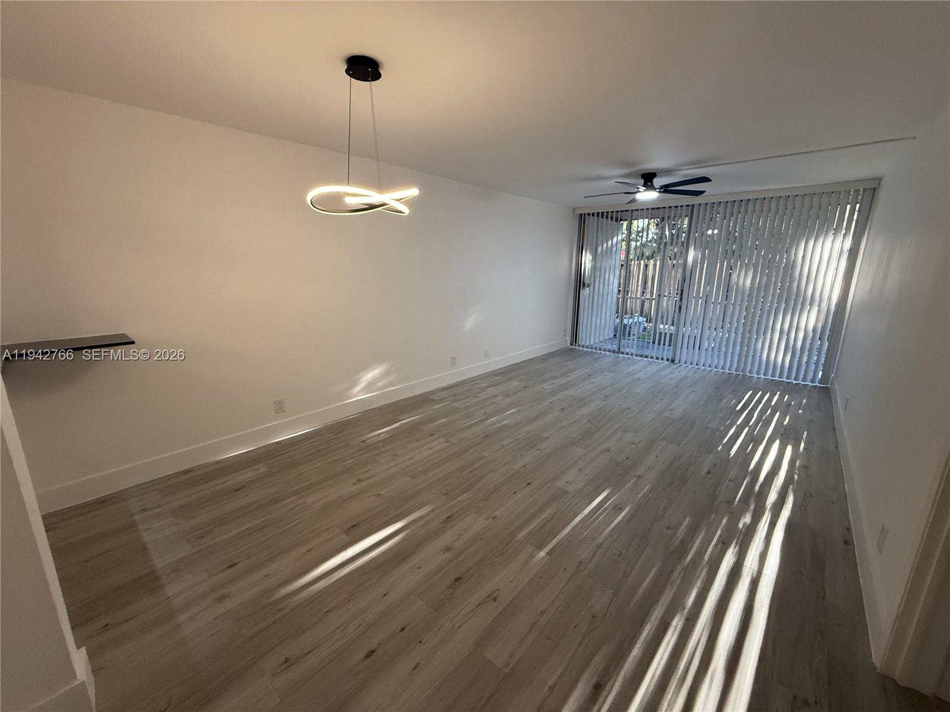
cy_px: 356
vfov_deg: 85.7
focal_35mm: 14
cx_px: 475
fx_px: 384
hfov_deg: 102.1
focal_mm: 2.22
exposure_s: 1/120
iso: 400
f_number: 2.2
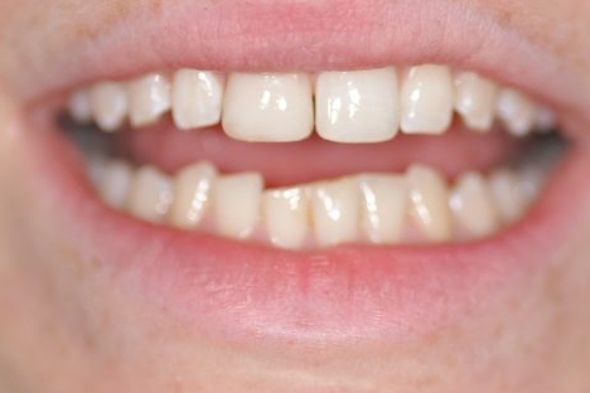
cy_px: 142
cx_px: 301
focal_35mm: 173
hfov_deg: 11.9
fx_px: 2835
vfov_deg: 7.9
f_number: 3.5
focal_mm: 90
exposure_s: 1/60
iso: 200
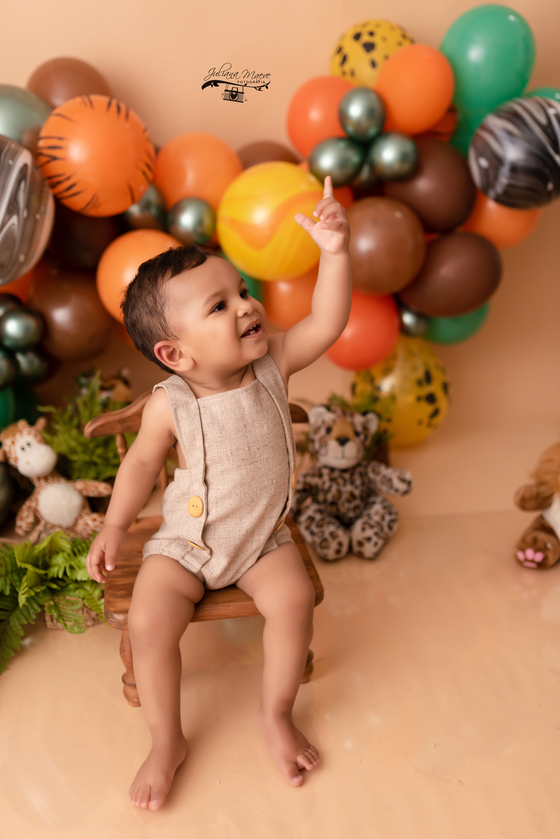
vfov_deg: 54.4
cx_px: 280
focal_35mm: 35
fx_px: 816
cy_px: 420
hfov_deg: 37.9
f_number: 2
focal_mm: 35
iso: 100
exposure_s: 1/160
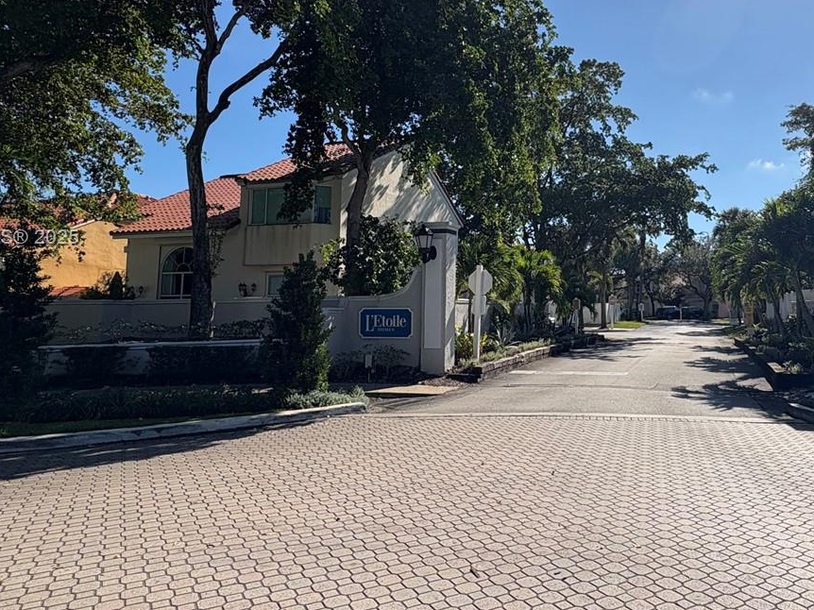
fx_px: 611
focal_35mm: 26
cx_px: 533
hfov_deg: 65.8
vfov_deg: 52.6
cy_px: 239
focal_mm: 2.22
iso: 50
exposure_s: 1/1976
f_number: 2.2
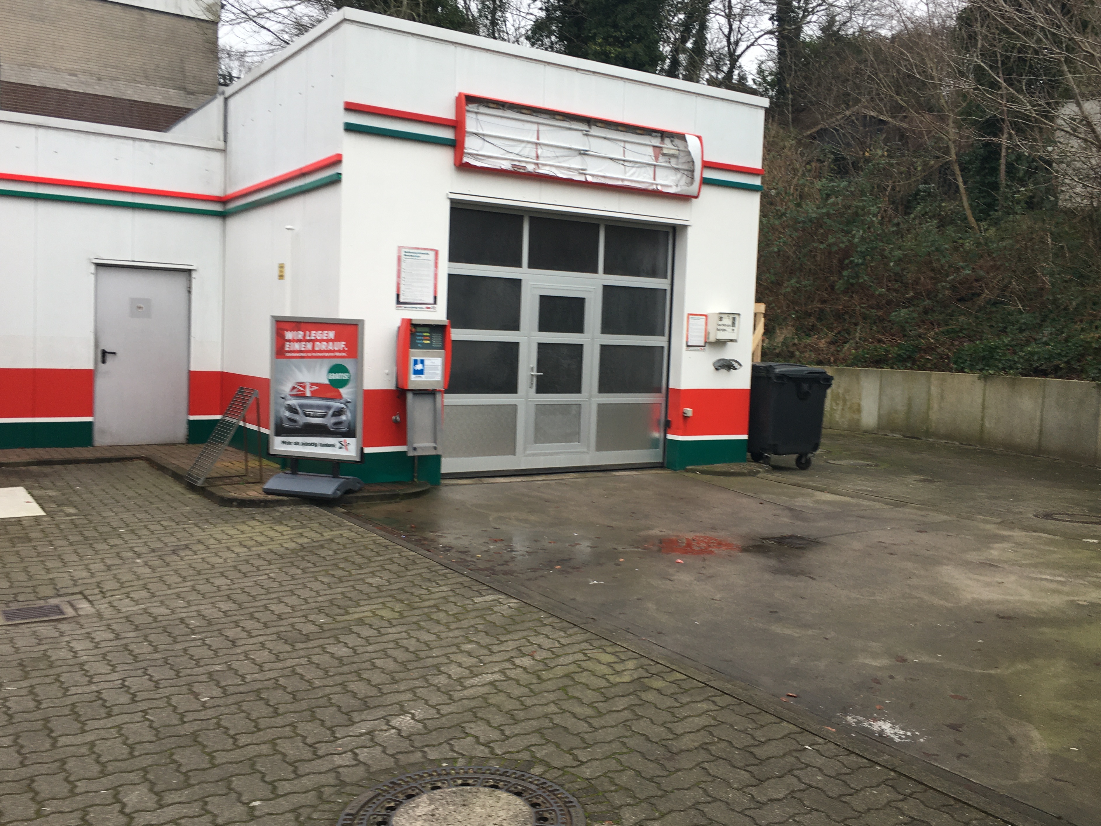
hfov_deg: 58.3
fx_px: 986
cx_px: 565
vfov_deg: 45.4
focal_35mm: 31
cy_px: 402
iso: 25
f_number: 2.2
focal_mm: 4.15
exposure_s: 1/124
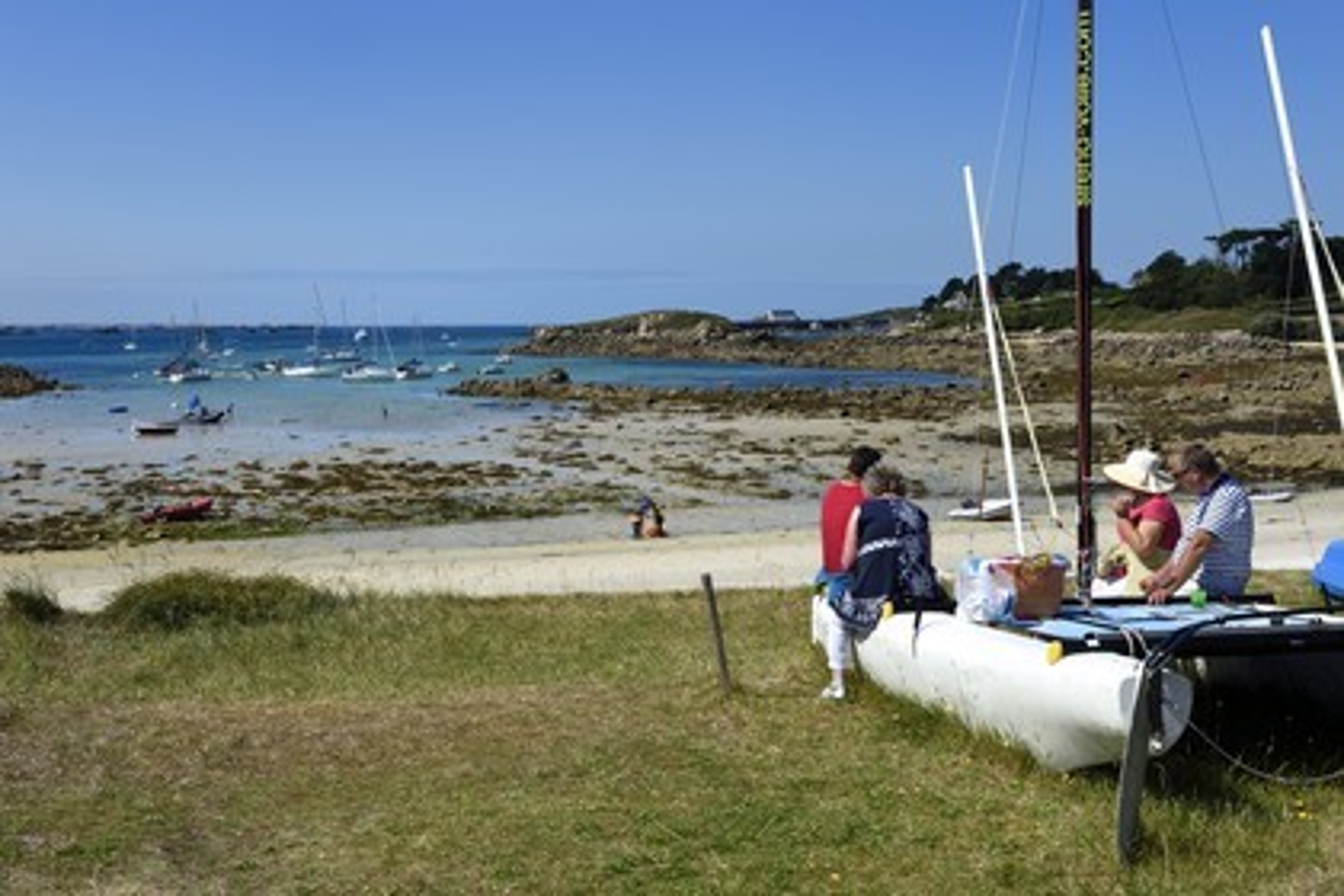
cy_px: 448
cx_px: 672
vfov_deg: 28.1
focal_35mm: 48
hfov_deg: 41.1
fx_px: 1792
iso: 200
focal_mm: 48
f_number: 16
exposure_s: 1/200
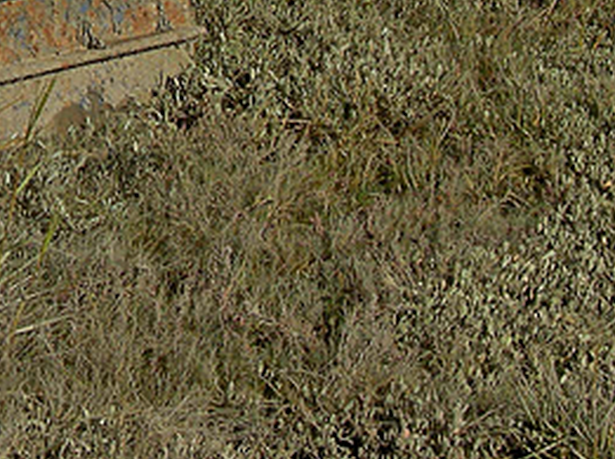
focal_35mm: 284
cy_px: -195
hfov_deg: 7.0
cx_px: -2
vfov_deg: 5.2
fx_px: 5039
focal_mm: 15.7
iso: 64
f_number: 6.1
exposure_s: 1/329
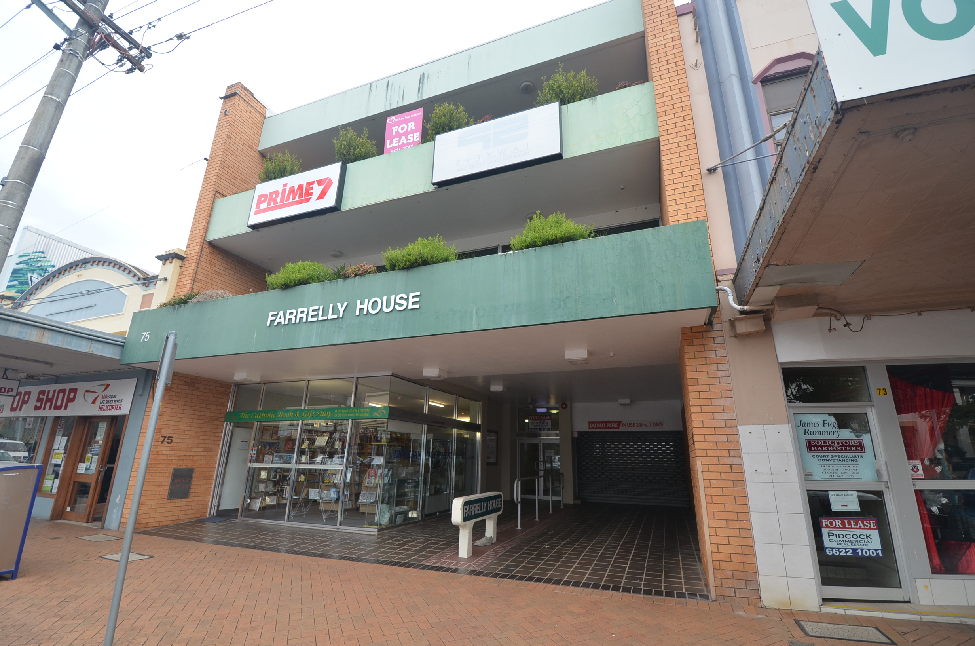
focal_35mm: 15
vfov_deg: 77.1
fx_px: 405
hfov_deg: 100.5
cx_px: 488
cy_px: 323
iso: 280
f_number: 5.6
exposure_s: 1/125
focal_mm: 10
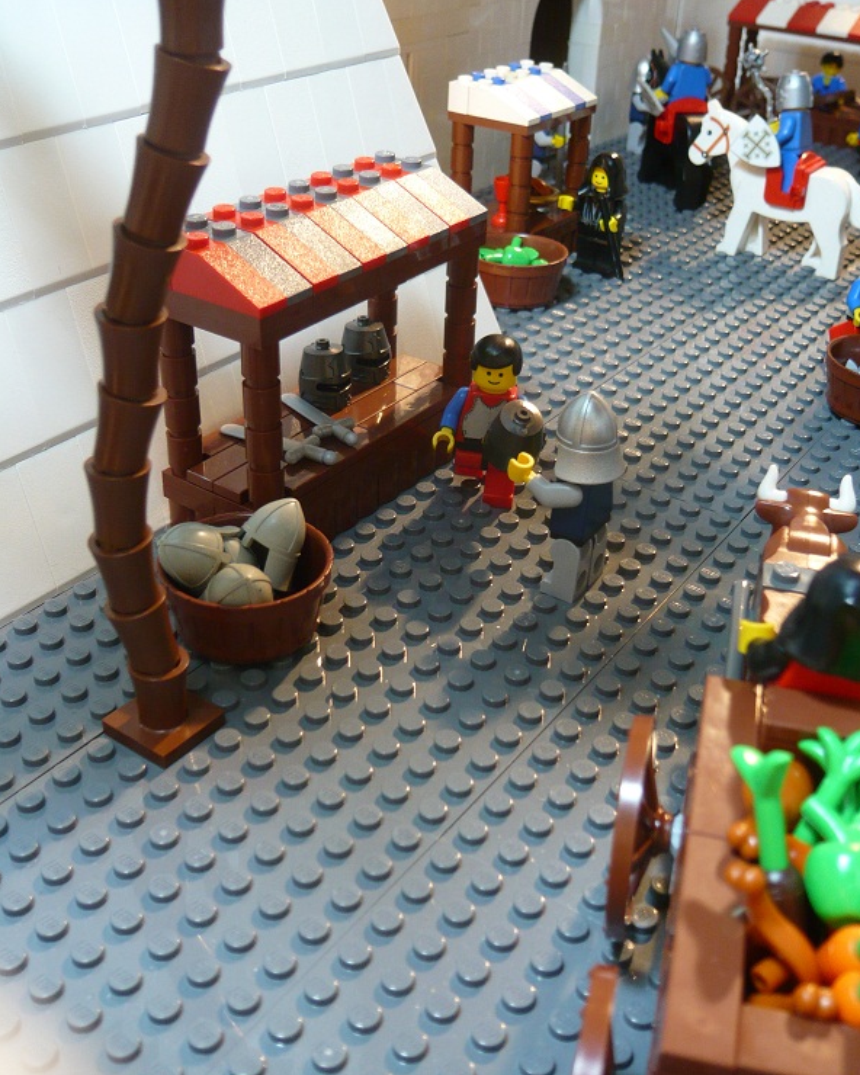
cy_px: 508
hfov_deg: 39.2
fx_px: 1209
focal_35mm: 38
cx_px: 433
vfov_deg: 47.9
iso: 160
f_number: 3.1
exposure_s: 1/30
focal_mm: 5.8
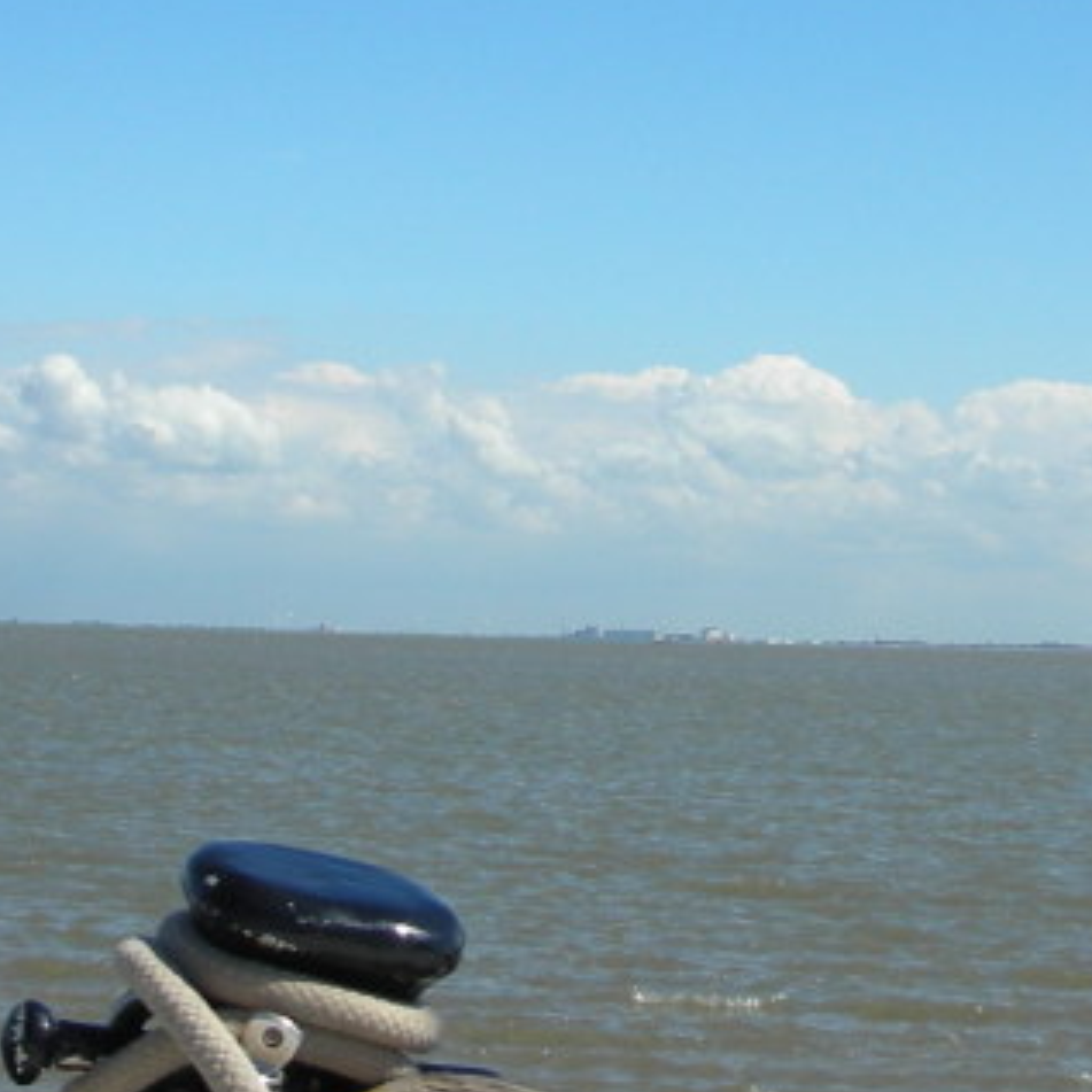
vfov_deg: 17.2
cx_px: 541
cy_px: 121
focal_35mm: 100
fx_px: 3569
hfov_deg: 17.4
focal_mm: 5.8
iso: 50
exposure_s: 1/127
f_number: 8.5
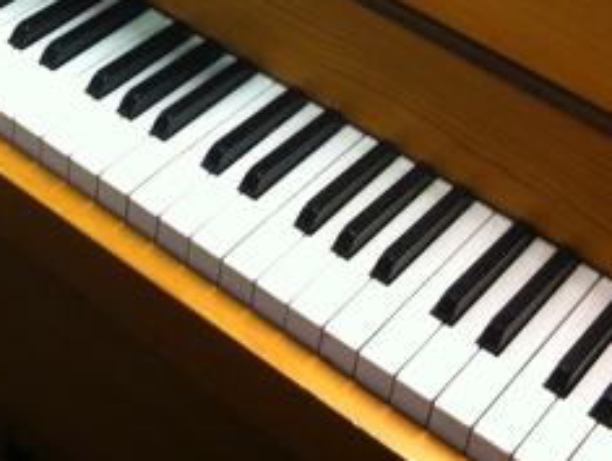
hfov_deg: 20.4
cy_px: -141
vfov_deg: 14.9
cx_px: 133
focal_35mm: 95
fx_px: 1682
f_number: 2.8
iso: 125
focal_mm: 3.85
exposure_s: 1/15
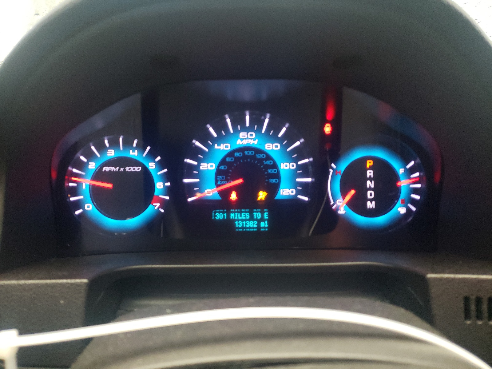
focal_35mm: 26
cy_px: 184
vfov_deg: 53.1
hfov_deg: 67.3
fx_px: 370
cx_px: 246
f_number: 1.5
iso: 397
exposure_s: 1/25
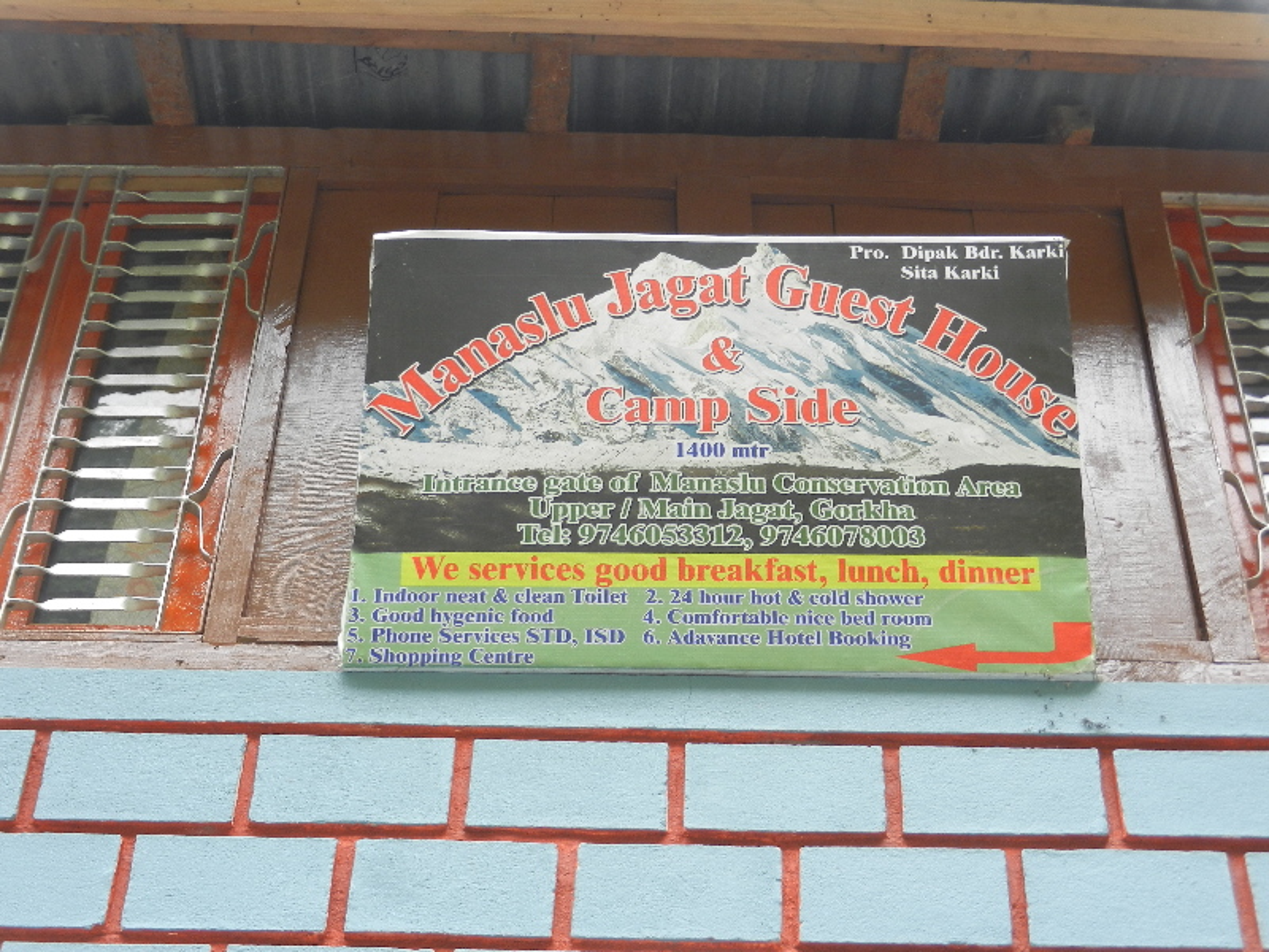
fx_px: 2200
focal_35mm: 60
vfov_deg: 24.4
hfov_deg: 32.2
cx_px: 634
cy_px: 476
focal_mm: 10.9
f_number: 4.5
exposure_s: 1/80
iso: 160
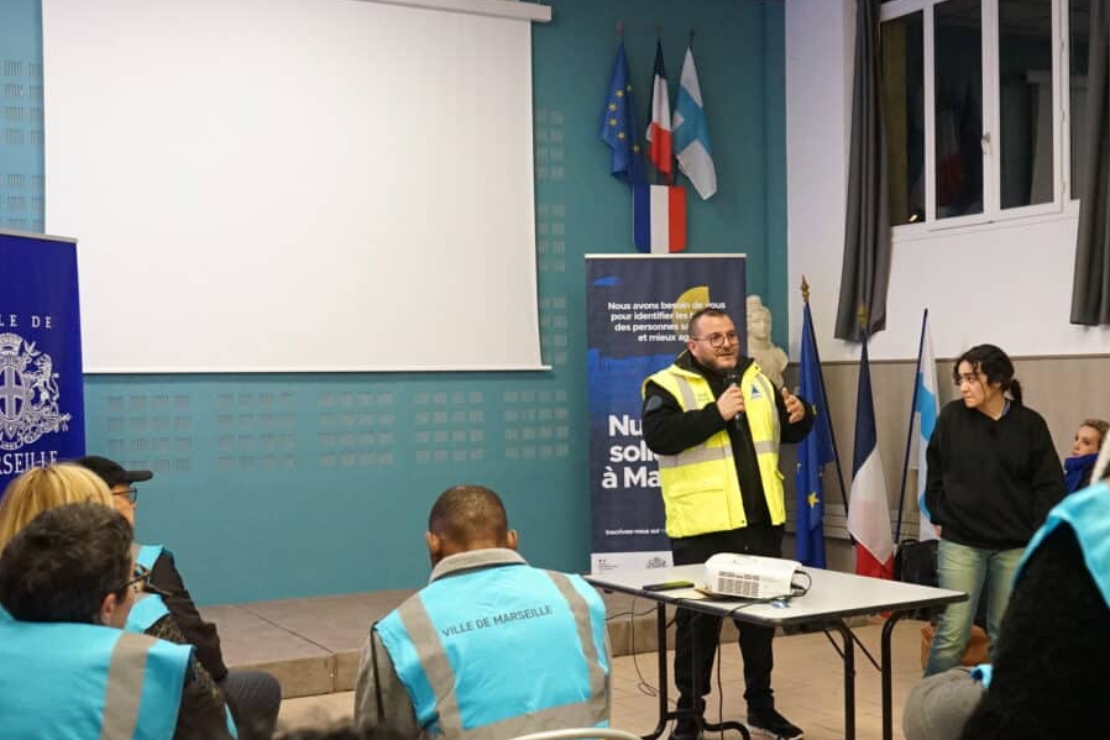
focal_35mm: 47
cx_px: 684
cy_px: 403
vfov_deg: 28.6
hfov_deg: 41.6
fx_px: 1449
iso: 8000
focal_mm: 33
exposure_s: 1/160
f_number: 5.6
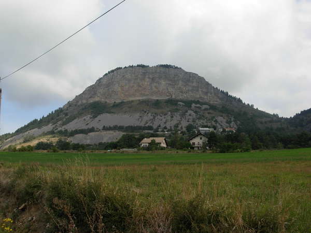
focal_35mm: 38
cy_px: 116
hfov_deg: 49.0
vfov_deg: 37.7
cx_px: 156
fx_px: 341
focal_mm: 6.3
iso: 79
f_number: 4.9
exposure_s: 1/443
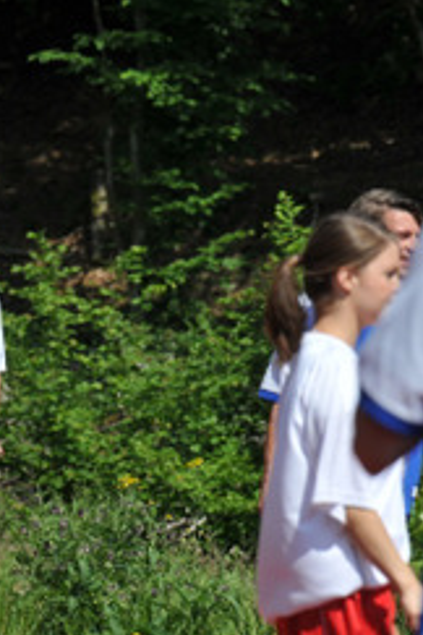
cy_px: 387
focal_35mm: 585
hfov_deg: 2.3
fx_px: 10310
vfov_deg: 3.5
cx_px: 10
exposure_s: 1/640
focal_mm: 190
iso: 200
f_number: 8
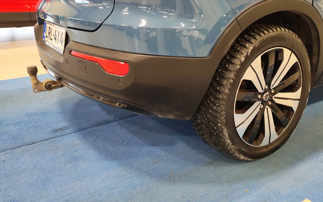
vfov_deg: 36.2
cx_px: 162
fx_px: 308
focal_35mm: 35
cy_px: 81
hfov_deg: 55.3
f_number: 1.9
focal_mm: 6.12
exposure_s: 1/100
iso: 1000
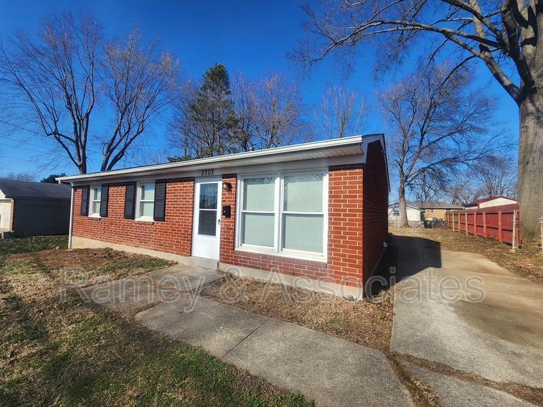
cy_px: 204
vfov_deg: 89.9
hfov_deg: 106.2
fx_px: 204
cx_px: 272
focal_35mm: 13
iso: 50
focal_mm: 2.2
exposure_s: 1/1742
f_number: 2.2
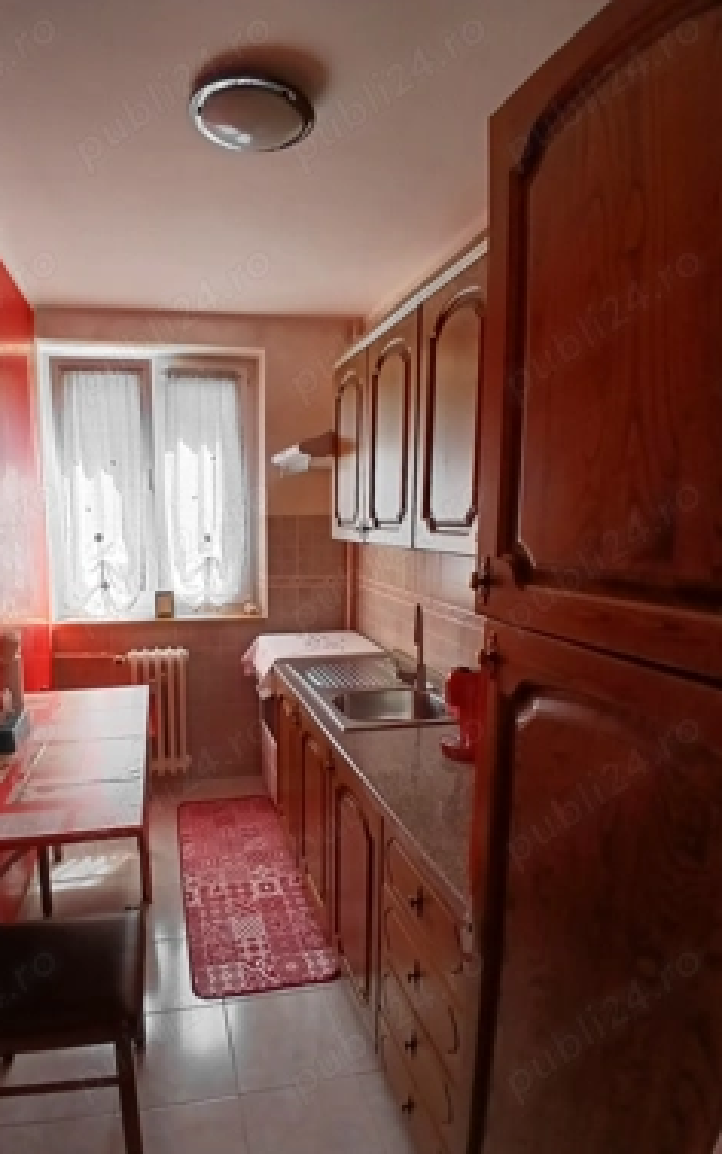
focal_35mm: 19
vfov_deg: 87.9
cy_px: 606
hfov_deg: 61.5
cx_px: 277
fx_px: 598
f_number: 2.2
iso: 80
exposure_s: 1/100
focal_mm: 1.4
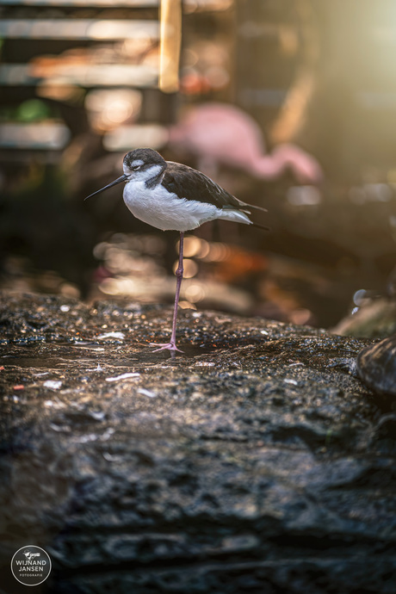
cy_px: 297
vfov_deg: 23.9
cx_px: 198
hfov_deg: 16.1
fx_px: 1402
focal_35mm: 85
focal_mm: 85
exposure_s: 1/200
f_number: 2
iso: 400
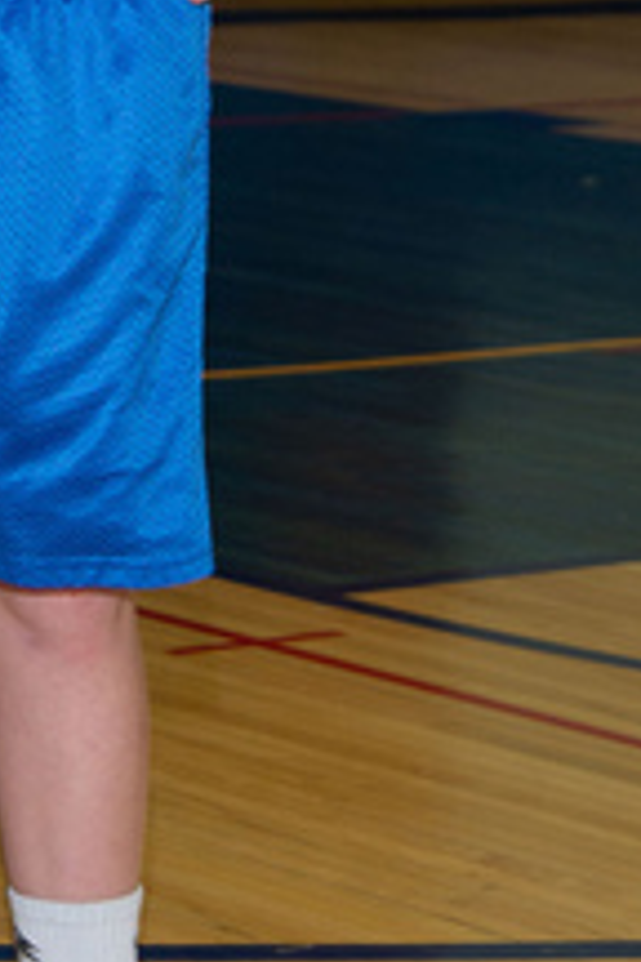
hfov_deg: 6.2
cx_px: -71
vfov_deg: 9.2
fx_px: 5929
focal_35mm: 222
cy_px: -45
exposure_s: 1/80
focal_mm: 60
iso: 800
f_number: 7.1
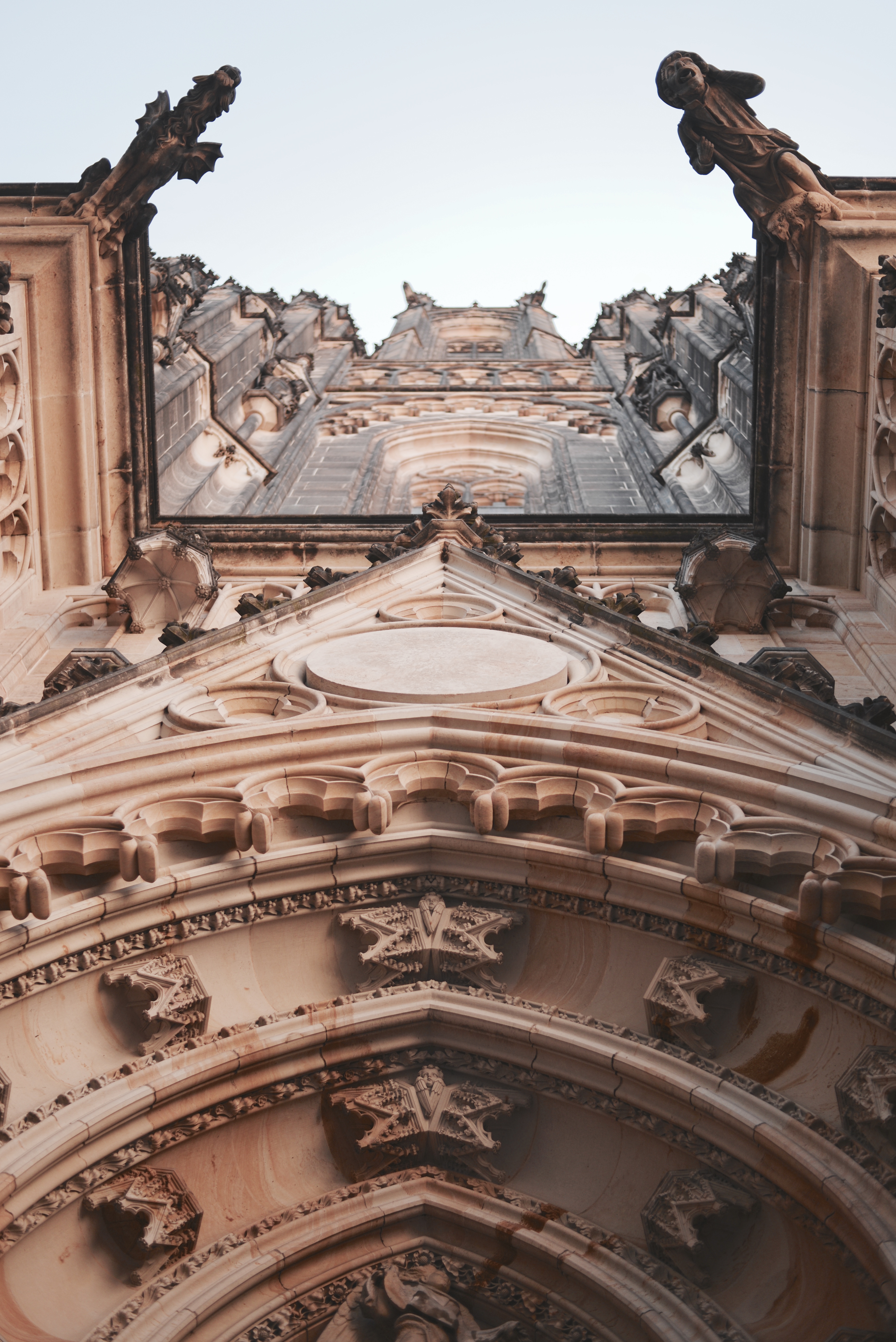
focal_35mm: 50
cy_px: 671
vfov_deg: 39.6
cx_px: 448
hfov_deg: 27.0
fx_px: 1865
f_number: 1.8
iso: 125
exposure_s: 1/1000
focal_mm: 50
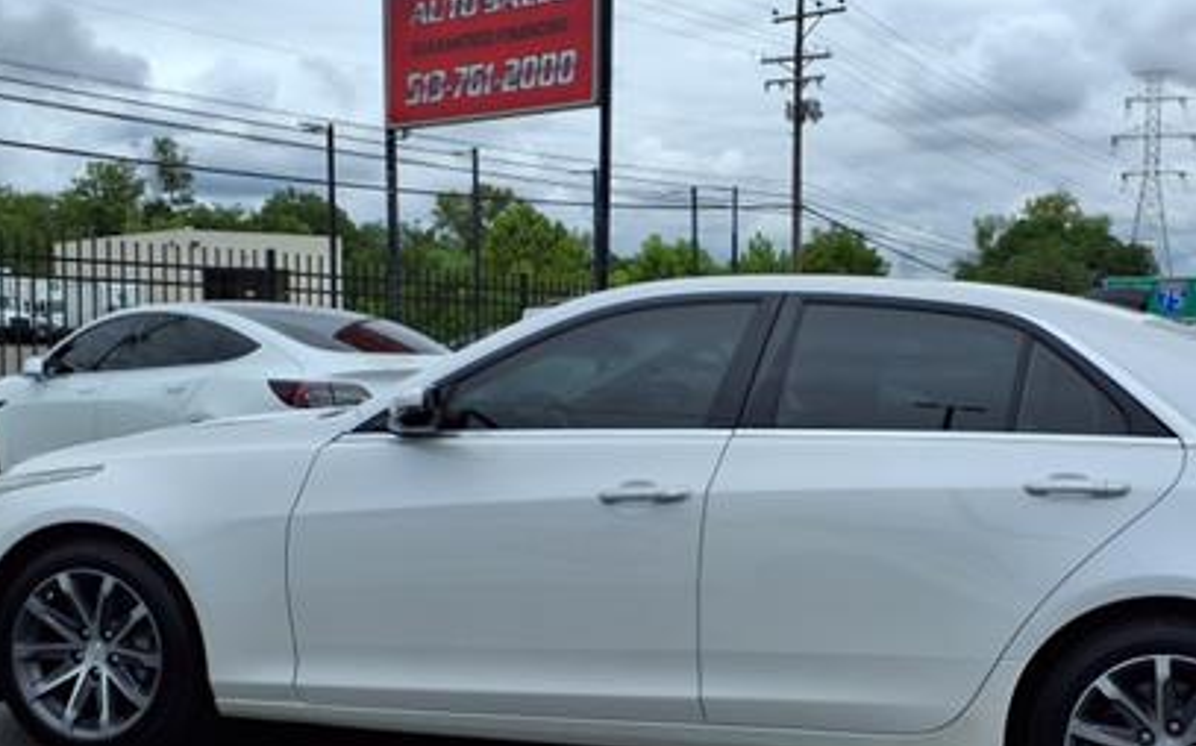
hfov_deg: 43.9
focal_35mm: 45
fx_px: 1466
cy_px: 438
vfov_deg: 28.5
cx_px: 779
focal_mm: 3.58
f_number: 1.9
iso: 40
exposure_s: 1/1667
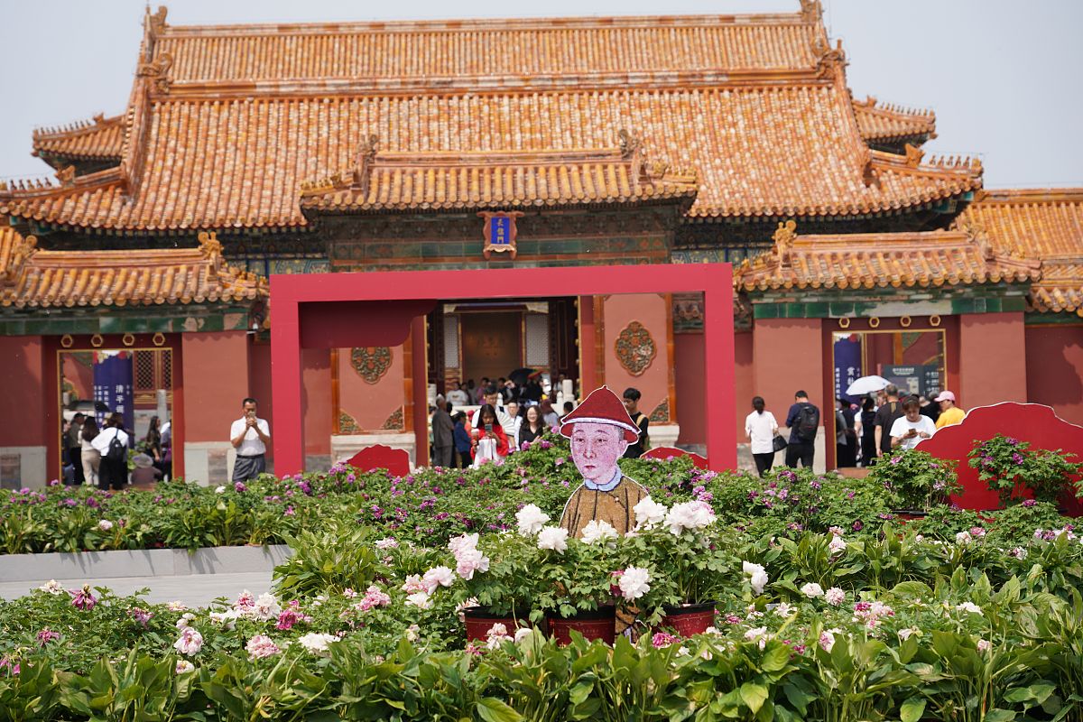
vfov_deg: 15.7
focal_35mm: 87
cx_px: 542
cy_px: 361
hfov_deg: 23.4
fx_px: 2617
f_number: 5.6
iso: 100
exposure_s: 1/500
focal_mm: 87
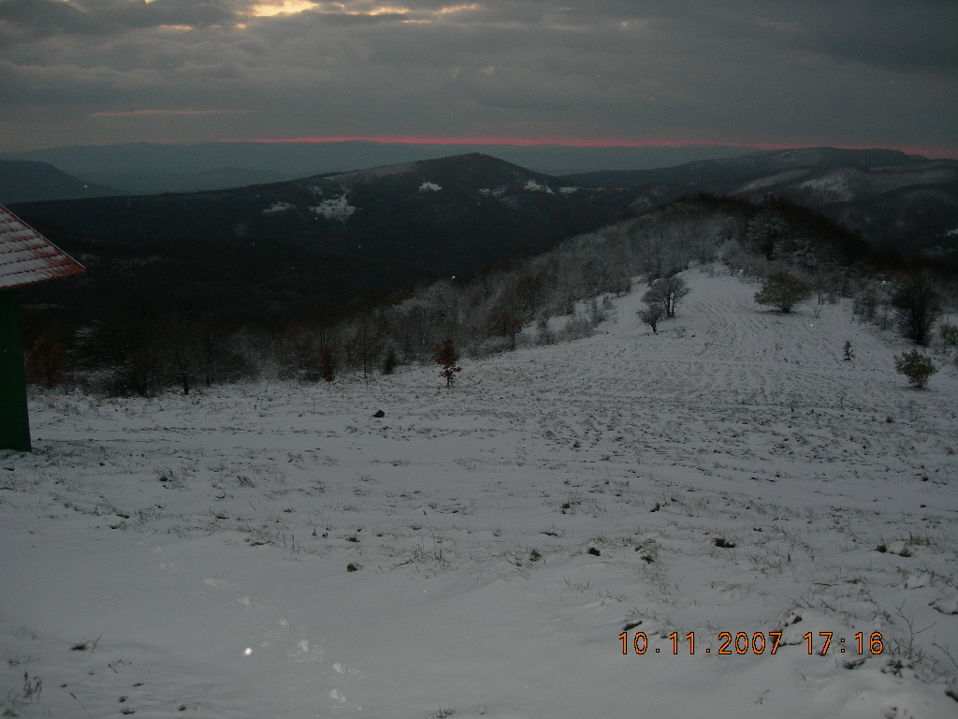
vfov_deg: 37.7
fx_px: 1052
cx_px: 479
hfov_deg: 49.0
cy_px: 360
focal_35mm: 38
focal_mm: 7.8
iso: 88
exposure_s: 1/60.1
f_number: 2.8
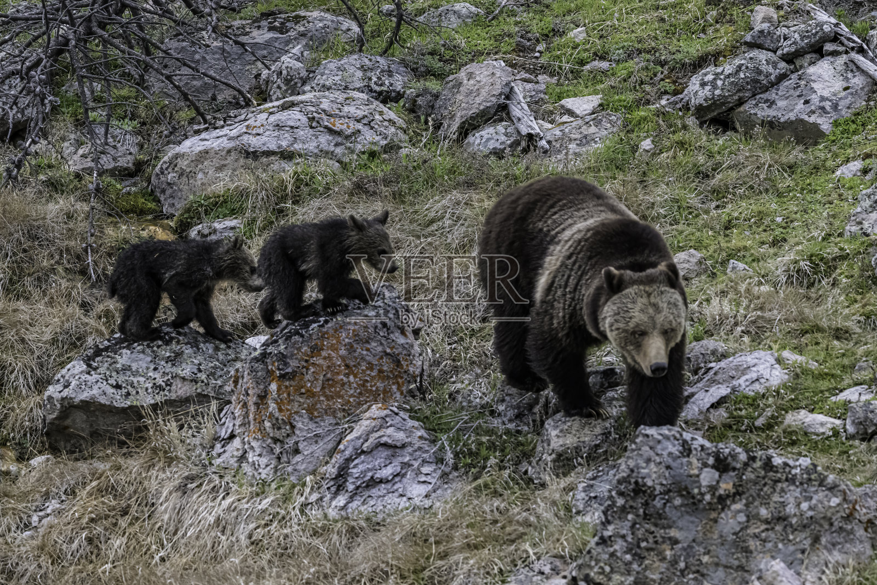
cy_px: 292
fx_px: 12181
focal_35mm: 500
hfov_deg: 4.1
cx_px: 438
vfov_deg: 2.8
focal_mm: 500
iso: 3200
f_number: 5.6
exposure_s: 1/1600
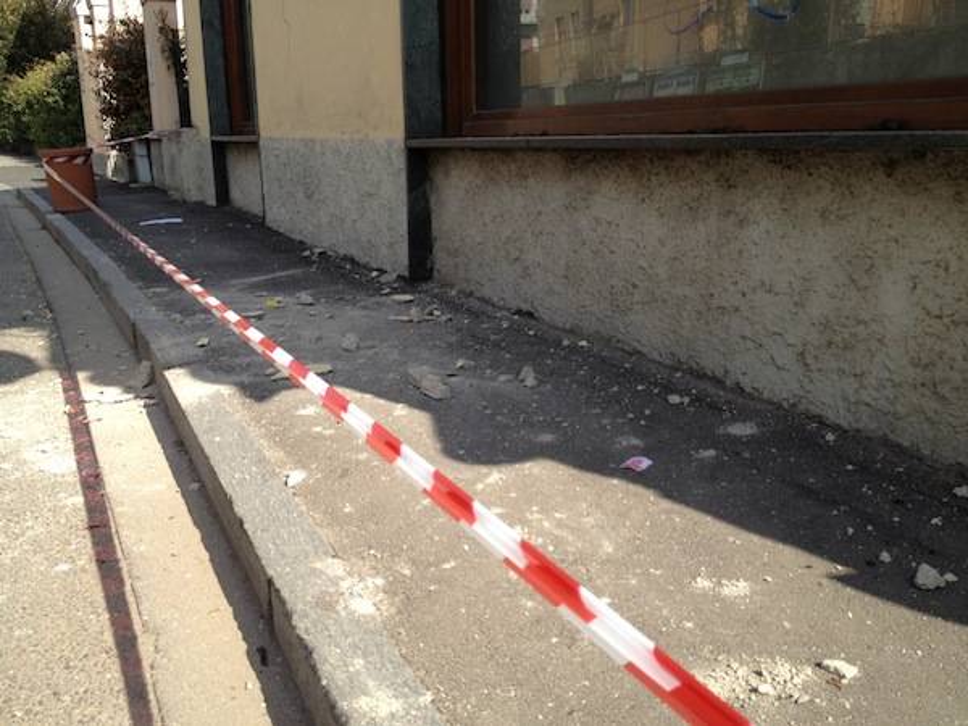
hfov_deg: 52.6
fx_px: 979
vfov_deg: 40.7
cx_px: 484
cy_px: 363
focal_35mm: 35
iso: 64
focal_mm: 4.28
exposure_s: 1/789
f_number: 2.4
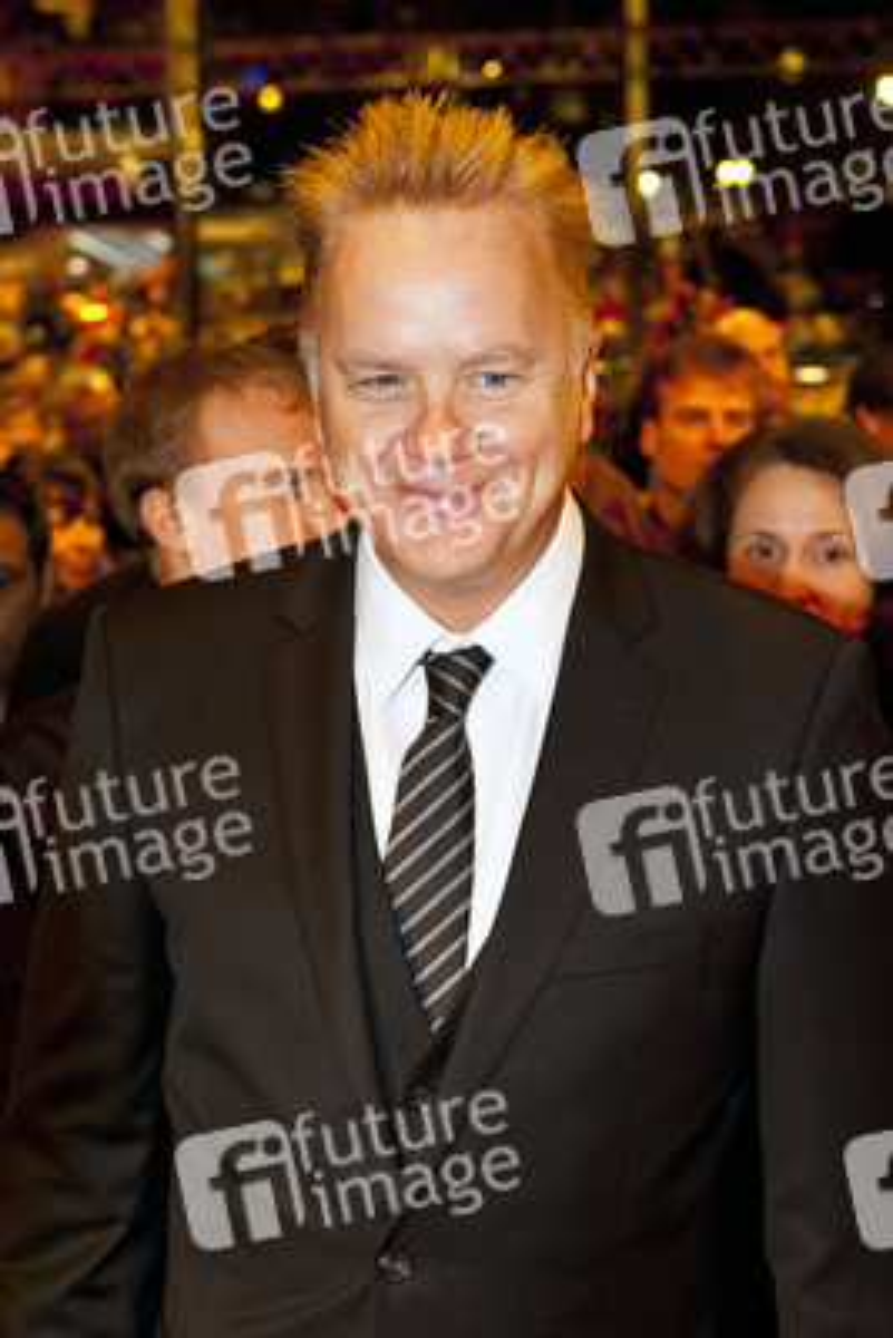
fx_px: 2305
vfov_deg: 32.4
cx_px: 446
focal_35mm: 62
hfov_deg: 21.9
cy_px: 669
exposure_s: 1/160
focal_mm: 62
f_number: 5.6
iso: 1600
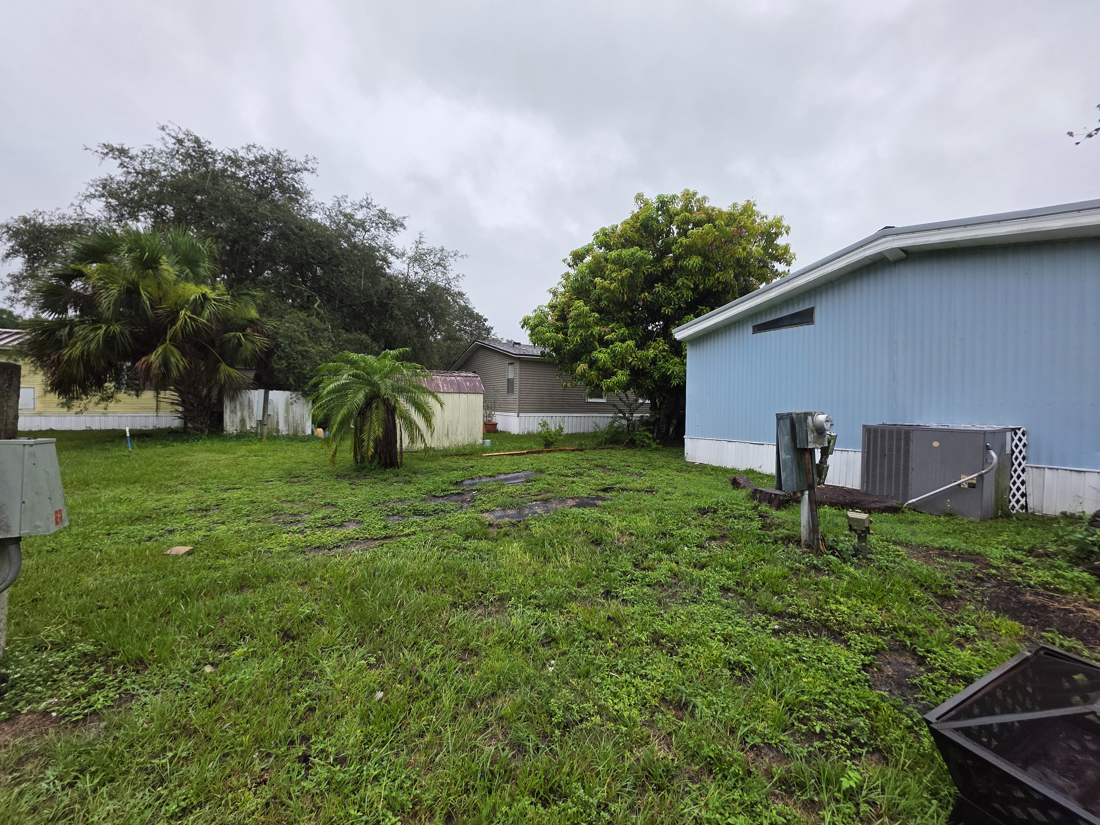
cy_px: 412
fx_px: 413
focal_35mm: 13
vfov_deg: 89.9
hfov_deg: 106.2
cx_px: 550
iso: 40
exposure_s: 1/254
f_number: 1.9
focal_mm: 2.2
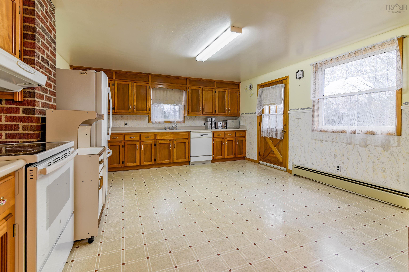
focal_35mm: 16
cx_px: 204
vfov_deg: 73.7
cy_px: 136
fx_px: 182
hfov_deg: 96.8
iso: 100
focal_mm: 16
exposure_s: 1/30
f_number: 8
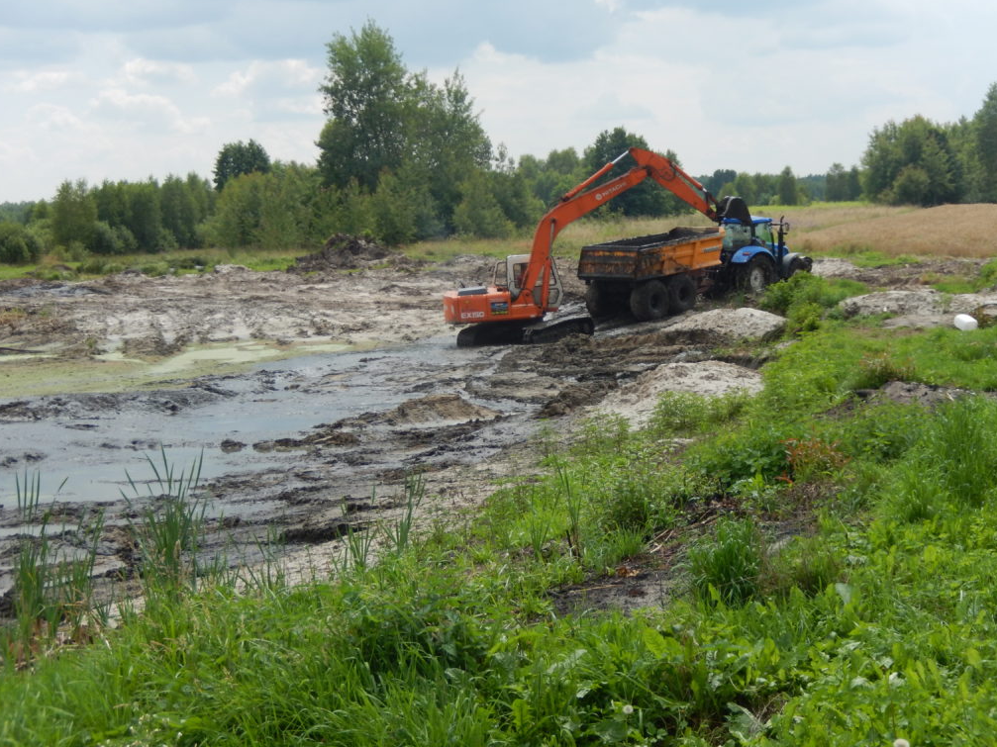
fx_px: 1699
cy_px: 375
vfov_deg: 24.8
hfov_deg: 32.7
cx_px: 495
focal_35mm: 59
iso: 125
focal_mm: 10.4
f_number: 4.6
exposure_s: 1/500
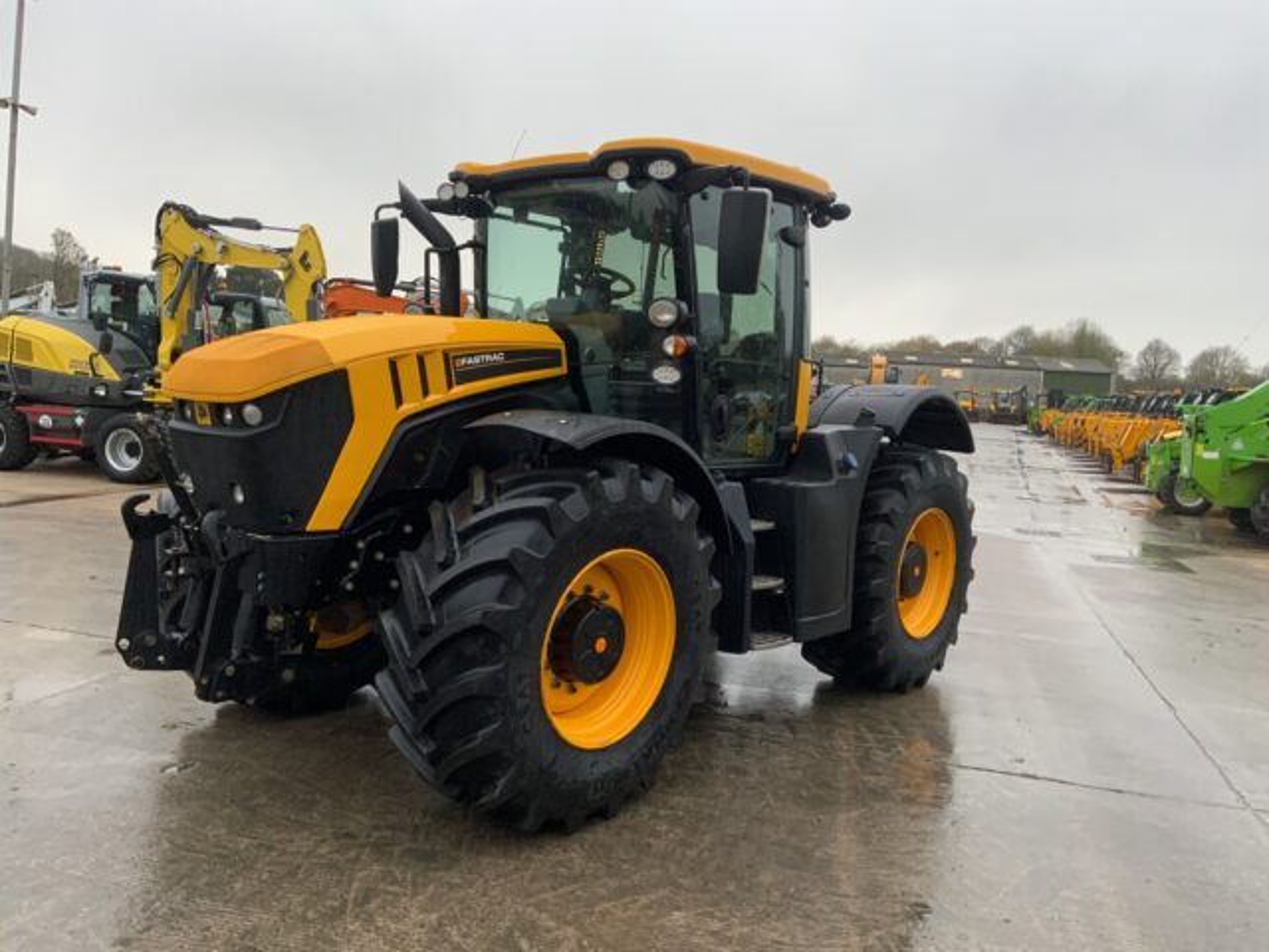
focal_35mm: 29
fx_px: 1063
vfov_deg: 48.2
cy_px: 476
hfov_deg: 61.7
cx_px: 634
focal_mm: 3
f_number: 1.8
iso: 64
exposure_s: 1/70
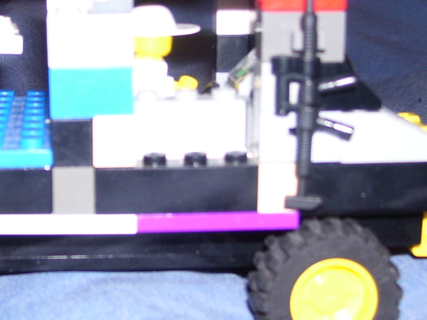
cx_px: 96
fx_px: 1024
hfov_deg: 23.3
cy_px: 110
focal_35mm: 83
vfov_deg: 17.7
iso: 80
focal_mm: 6
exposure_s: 1/60
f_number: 2.7
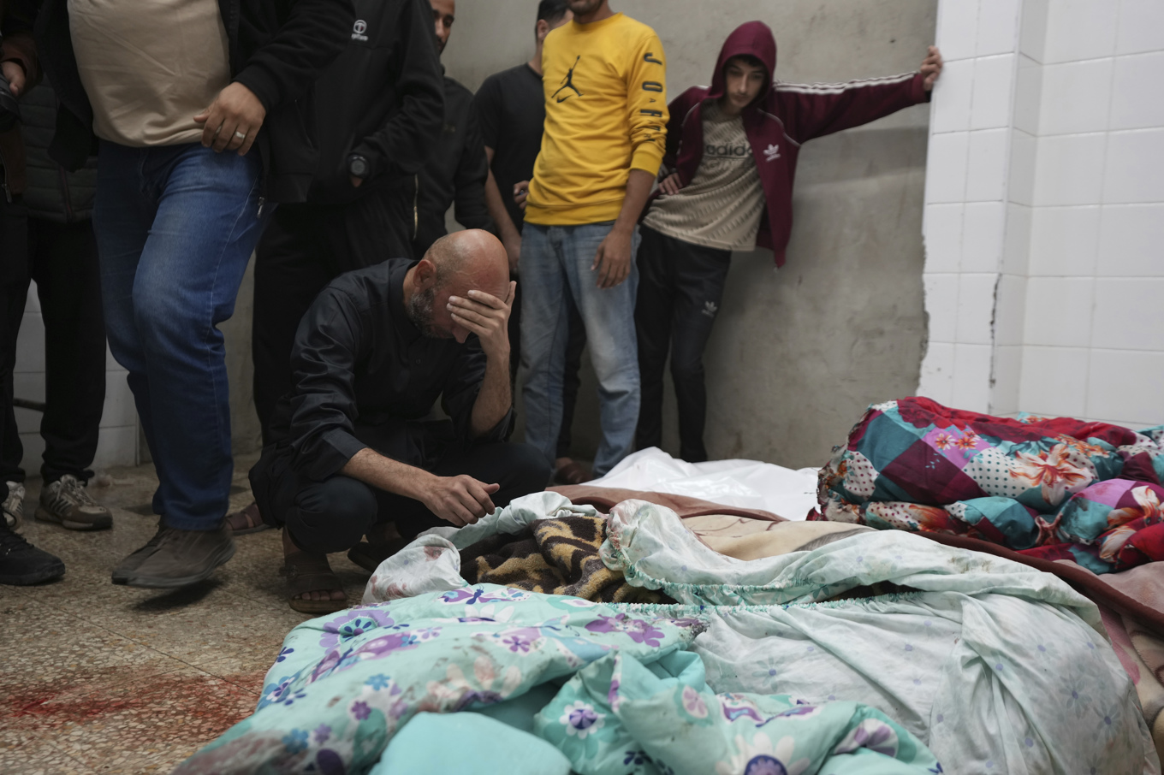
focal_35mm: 35
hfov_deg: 54.4
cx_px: 582
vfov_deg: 37.8
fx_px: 1131
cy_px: 388
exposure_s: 1/100
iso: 1000
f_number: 3.2
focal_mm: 35
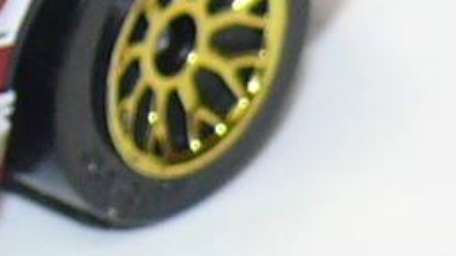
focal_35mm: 697
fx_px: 8426
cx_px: -677
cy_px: -51
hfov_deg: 3.1
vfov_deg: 1.7
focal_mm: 13.6
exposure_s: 1/30
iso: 100
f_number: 4
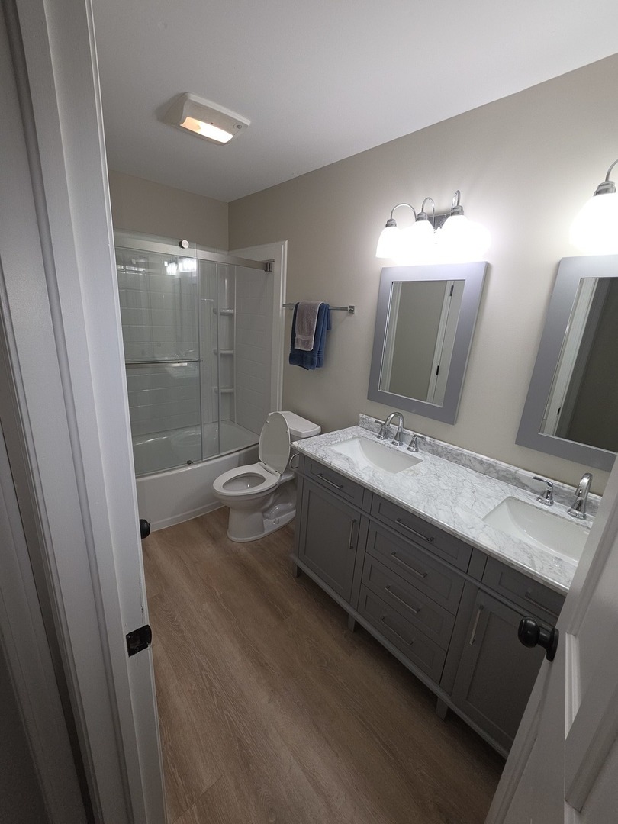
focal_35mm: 13
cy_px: 412
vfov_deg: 106.2
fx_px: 309
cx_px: 309
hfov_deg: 89.9
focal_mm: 2.2
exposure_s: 1/60
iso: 32
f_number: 1.9
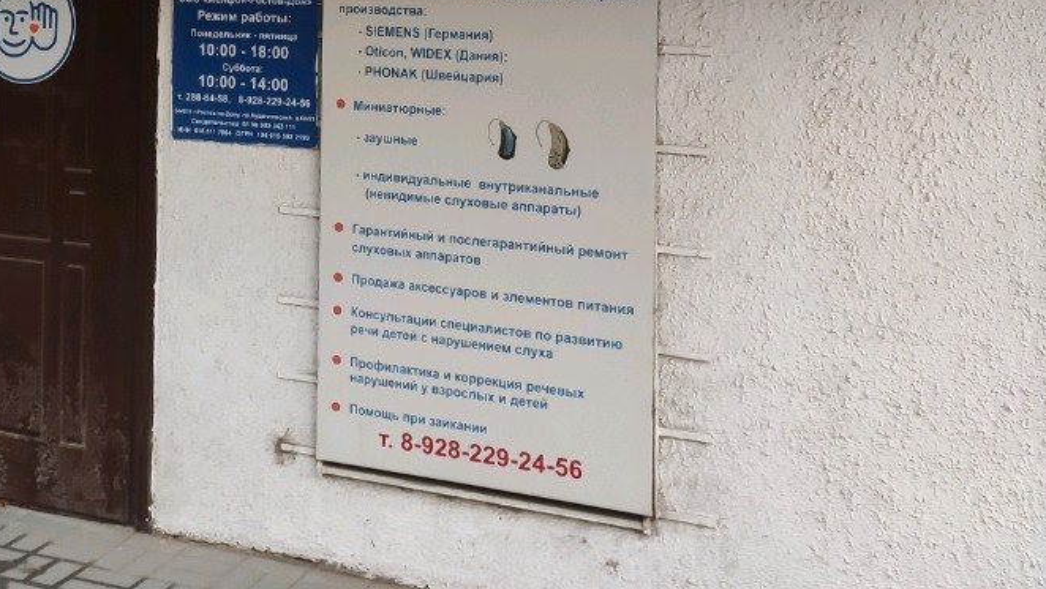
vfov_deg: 20.4
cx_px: 201
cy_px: -11
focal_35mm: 57
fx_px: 1582
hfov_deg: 35.4
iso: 423
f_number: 1.75
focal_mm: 4.77
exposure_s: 1/50
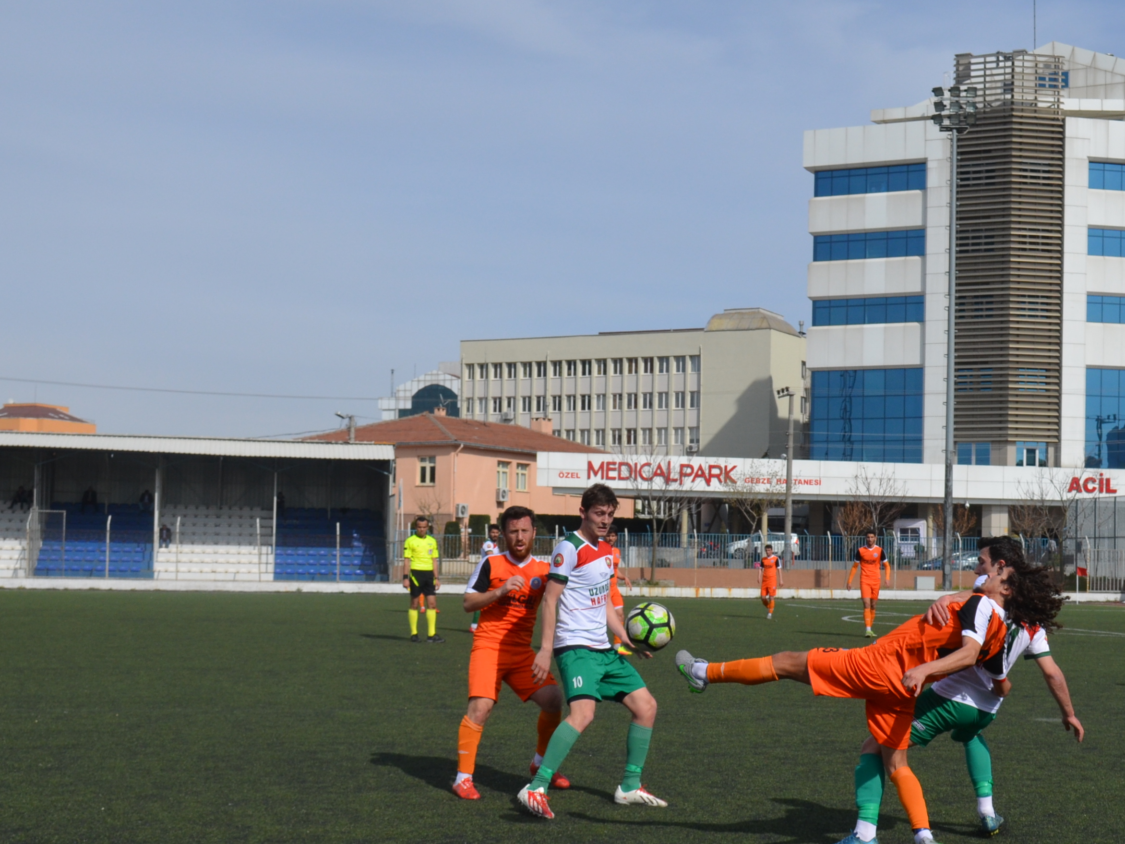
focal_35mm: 59
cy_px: 544
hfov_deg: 32.5
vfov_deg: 24.7
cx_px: 722
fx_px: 1917
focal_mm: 26
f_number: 6.3
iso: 400
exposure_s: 1/1600
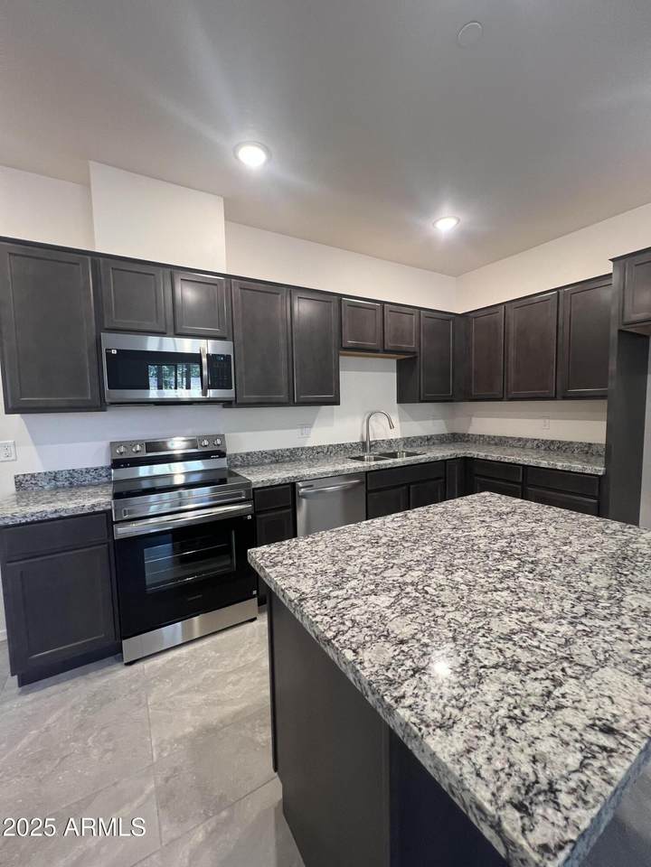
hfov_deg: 89.9
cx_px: 326
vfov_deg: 106.2
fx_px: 326
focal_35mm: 13
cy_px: 434
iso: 200
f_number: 1.8
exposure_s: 1/60
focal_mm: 1.57
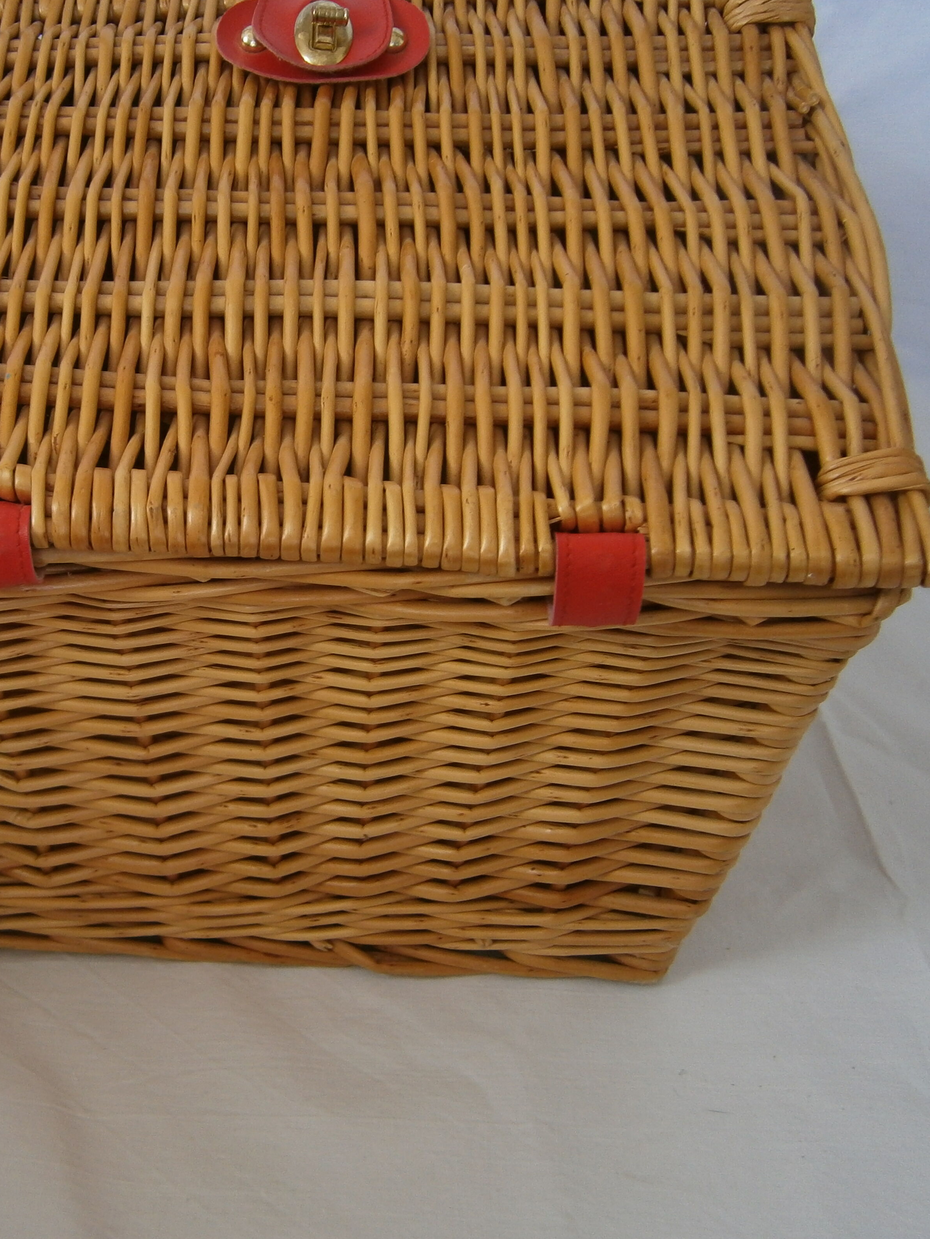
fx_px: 1254
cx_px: 178
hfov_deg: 39.0
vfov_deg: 52.6
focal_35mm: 35
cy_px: 617
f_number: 2.8
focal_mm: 4.7
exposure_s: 1/30
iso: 80
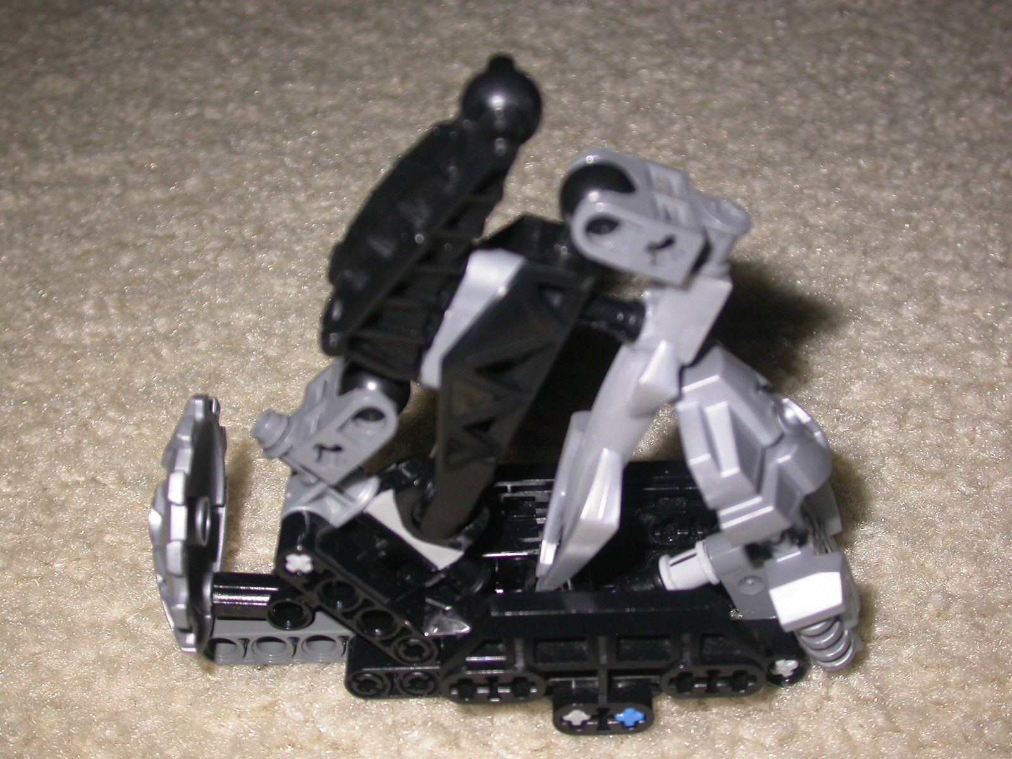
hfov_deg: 38.2
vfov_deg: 29.1
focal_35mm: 50
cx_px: 506
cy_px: 380
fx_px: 1462
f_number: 2.9
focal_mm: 10.4
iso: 100
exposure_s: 1/1000
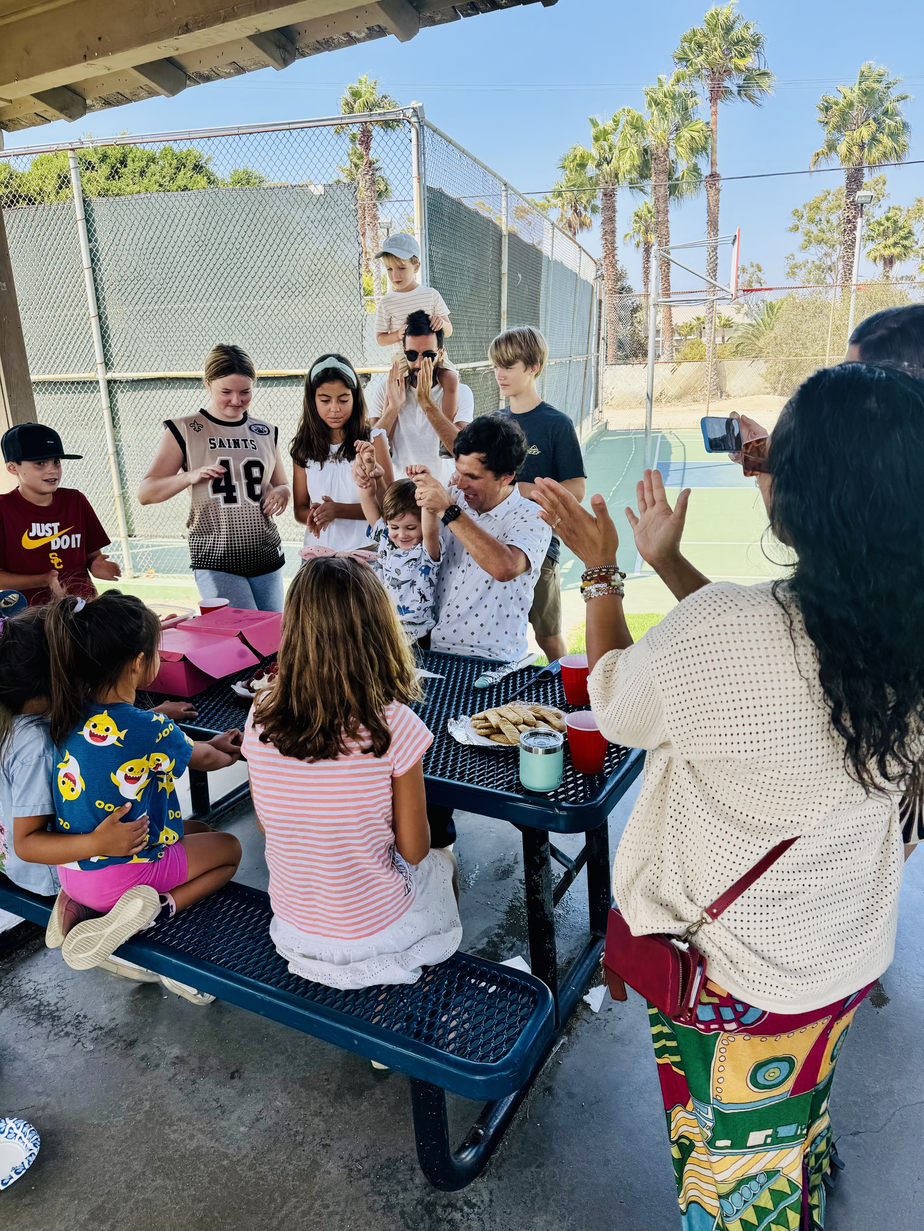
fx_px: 854
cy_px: 616
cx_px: 462
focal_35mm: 24
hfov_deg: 56.8
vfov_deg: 71.6
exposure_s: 1/715
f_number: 1.78
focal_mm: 6.76
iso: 80
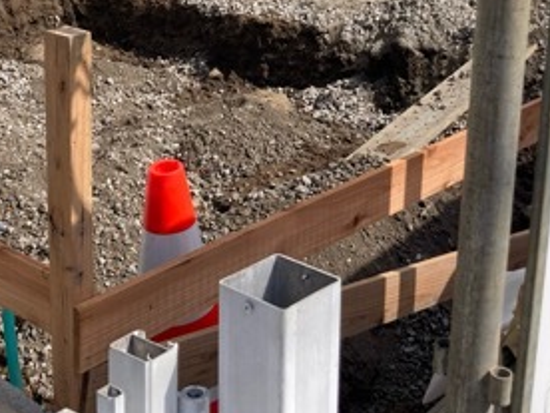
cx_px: 305
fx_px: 1033
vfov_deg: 21.8
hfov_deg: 29.8
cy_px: -2
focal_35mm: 65
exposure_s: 1/2433
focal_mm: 3.99
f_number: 1.8
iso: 20
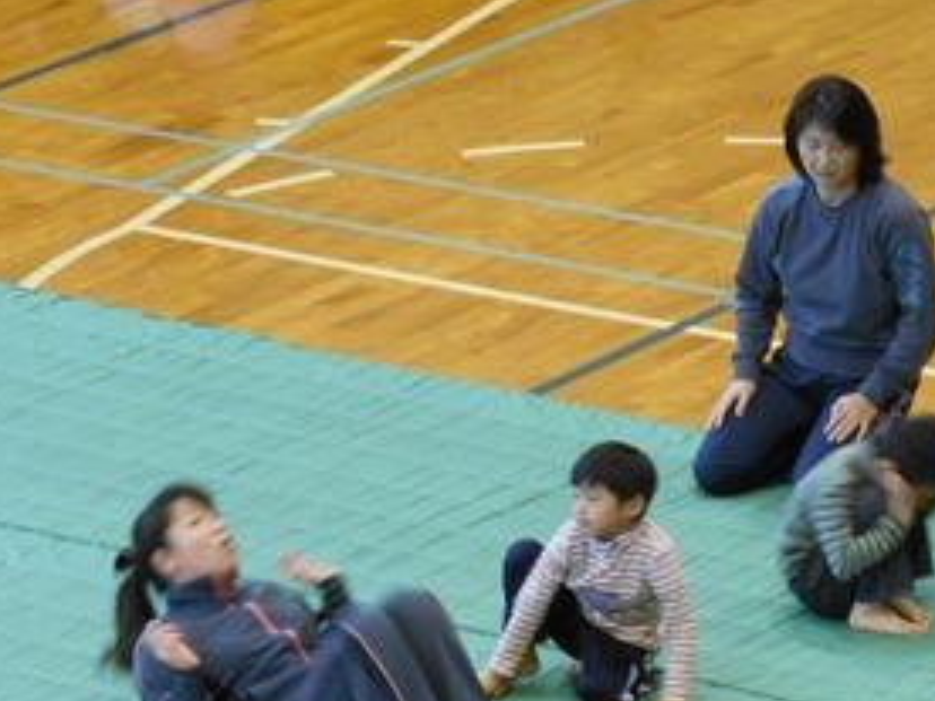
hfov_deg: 6.7
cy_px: 687
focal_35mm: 295
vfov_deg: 5.0
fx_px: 7968
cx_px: 847
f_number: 5
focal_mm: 22.6
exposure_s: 1/20
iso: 400
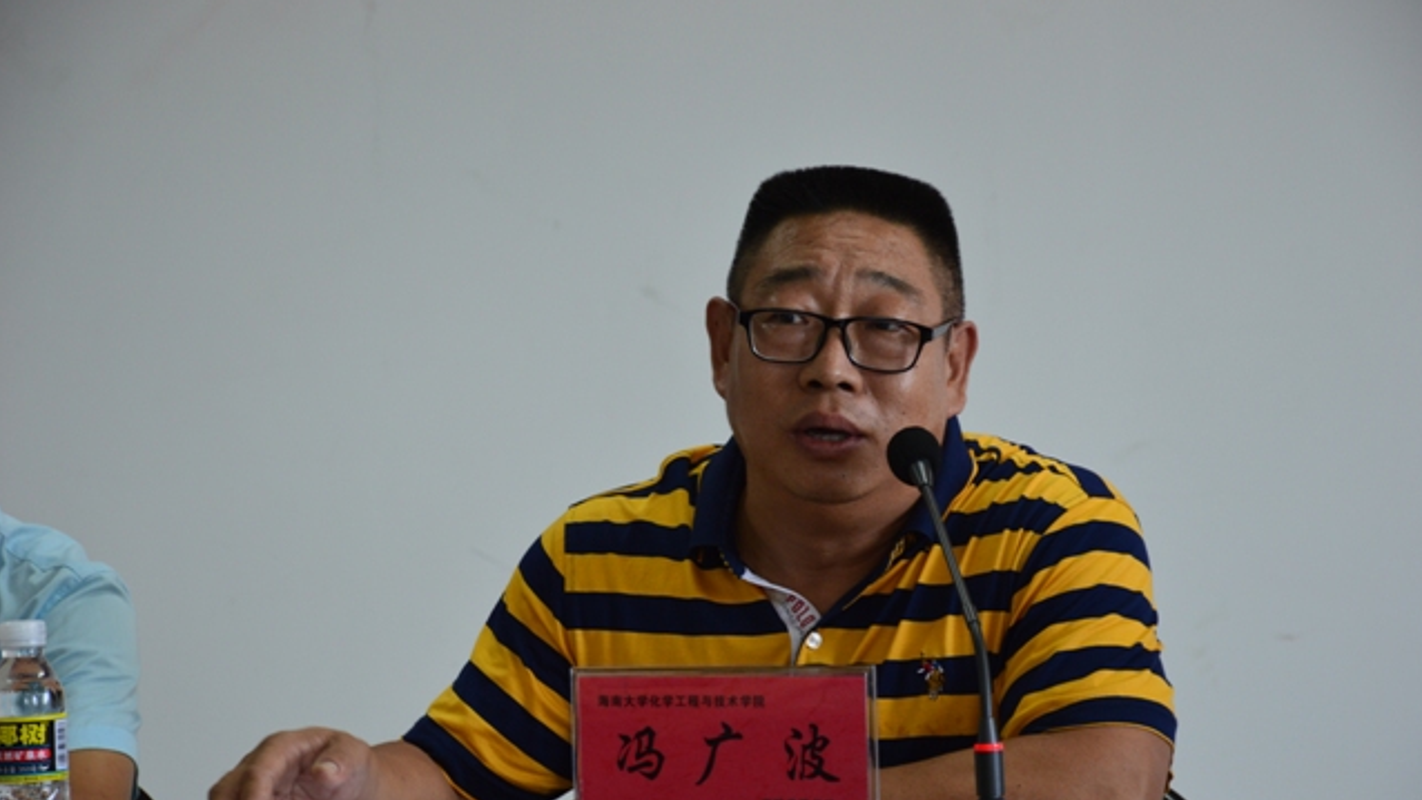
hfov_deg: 13.0
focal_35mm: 166
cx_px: 711
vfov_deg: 7.3
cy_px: 466
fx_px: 6242
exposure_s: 1/30
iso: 400
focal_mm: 105
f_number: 7.1
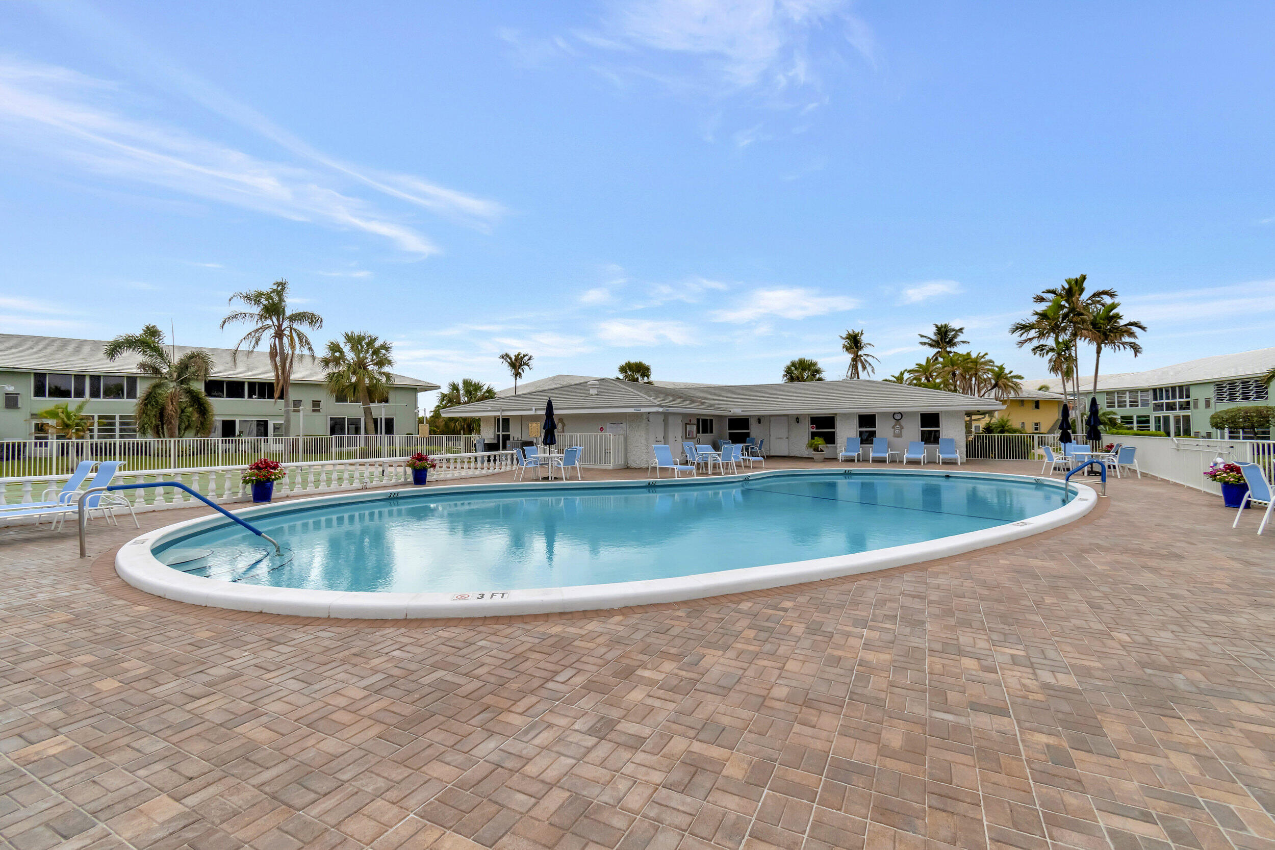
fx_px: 531
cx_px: 638
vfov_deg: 77.3
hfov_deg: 100.4
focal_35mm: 15
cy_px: 425
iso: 500
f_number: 8
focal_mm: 10
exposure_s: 1/4000
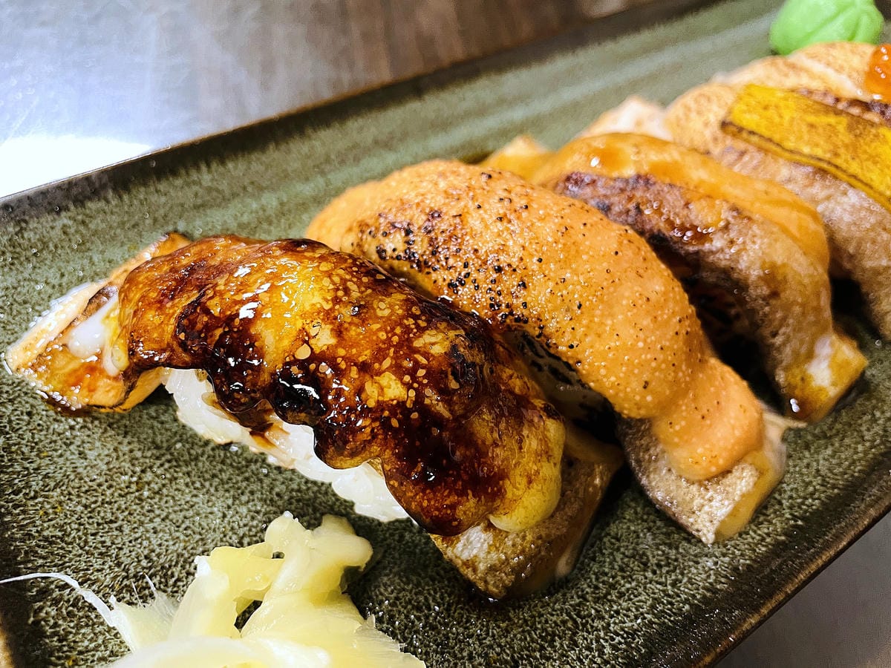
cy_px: 334
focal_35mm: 26
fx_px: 669
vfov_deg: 53.1
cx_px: 446
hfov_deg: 67.3
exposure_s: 1/60
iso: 320
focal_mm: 4.2
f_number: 1.6
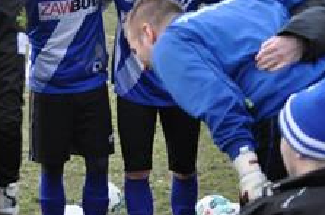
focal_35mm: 189
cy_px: 3
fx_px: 1705
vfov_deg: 7.2
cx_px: 96
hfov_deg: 10.9
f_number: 4
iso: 800
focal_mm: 55
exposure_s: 1/640
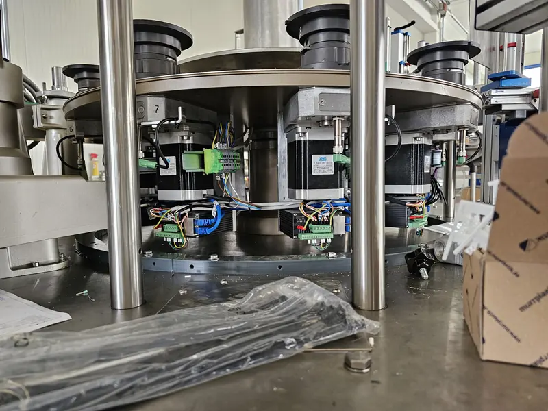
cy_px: 206
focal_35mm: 23
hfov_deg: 73.9
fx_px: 364
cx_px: 274
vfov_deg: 58.9
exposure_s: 1/142
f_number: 1.7
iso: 640
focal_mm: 6.3
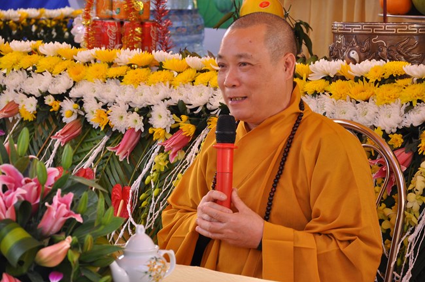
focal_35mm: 158
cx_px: 212
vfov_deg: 8.7
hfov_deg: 13.1
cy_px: 141
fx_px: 1857
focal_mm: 105
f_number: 5.6
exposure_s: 1/40
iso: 360
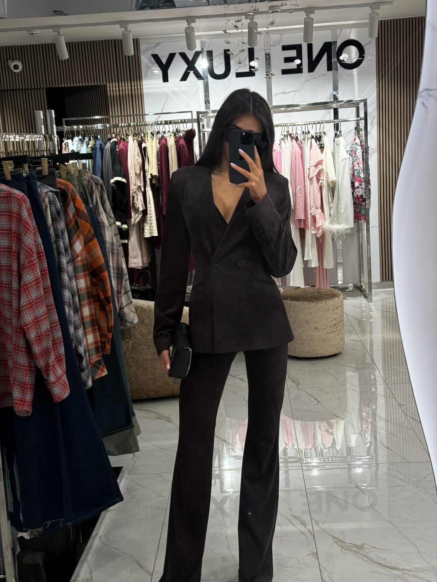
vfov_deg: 39.7
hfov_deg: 30.3
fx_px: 808
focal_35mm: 48
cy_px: 291
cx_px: 218
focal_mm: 6.76
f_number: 1.78
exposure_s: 1/156
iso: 50
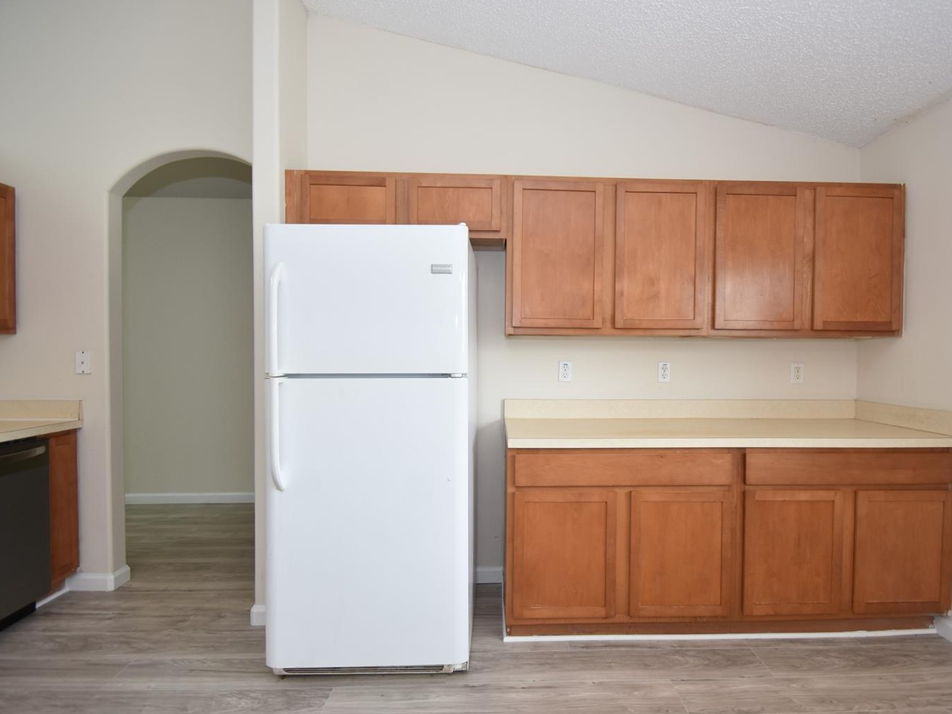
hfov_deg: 90.8
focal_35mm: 17
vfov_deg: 74.7
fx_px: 468
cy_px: 361
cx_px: 513
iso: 320
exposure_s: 1/60
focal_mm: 10
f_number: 4
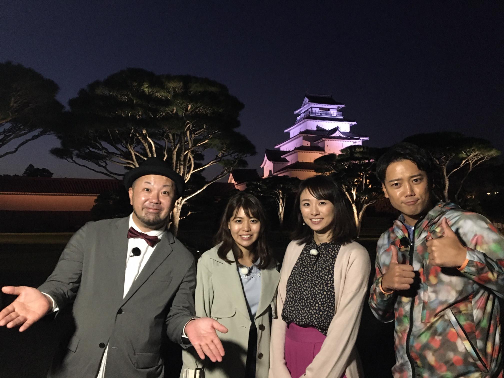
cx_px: 252
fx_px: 422
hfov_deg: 61.7
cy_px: 189
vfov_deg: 48.2
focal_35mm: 29
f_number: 2.2
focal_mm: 4.2
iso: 400
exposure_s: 1/15
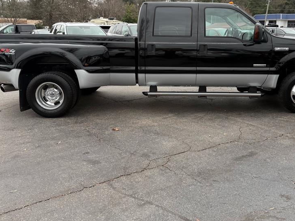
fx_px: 290
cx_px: 175
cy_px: 84
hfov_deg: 53.6
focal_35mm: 34
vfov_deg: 41.5
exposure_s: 1/831
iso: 100
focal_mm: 6.76
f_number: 1.78
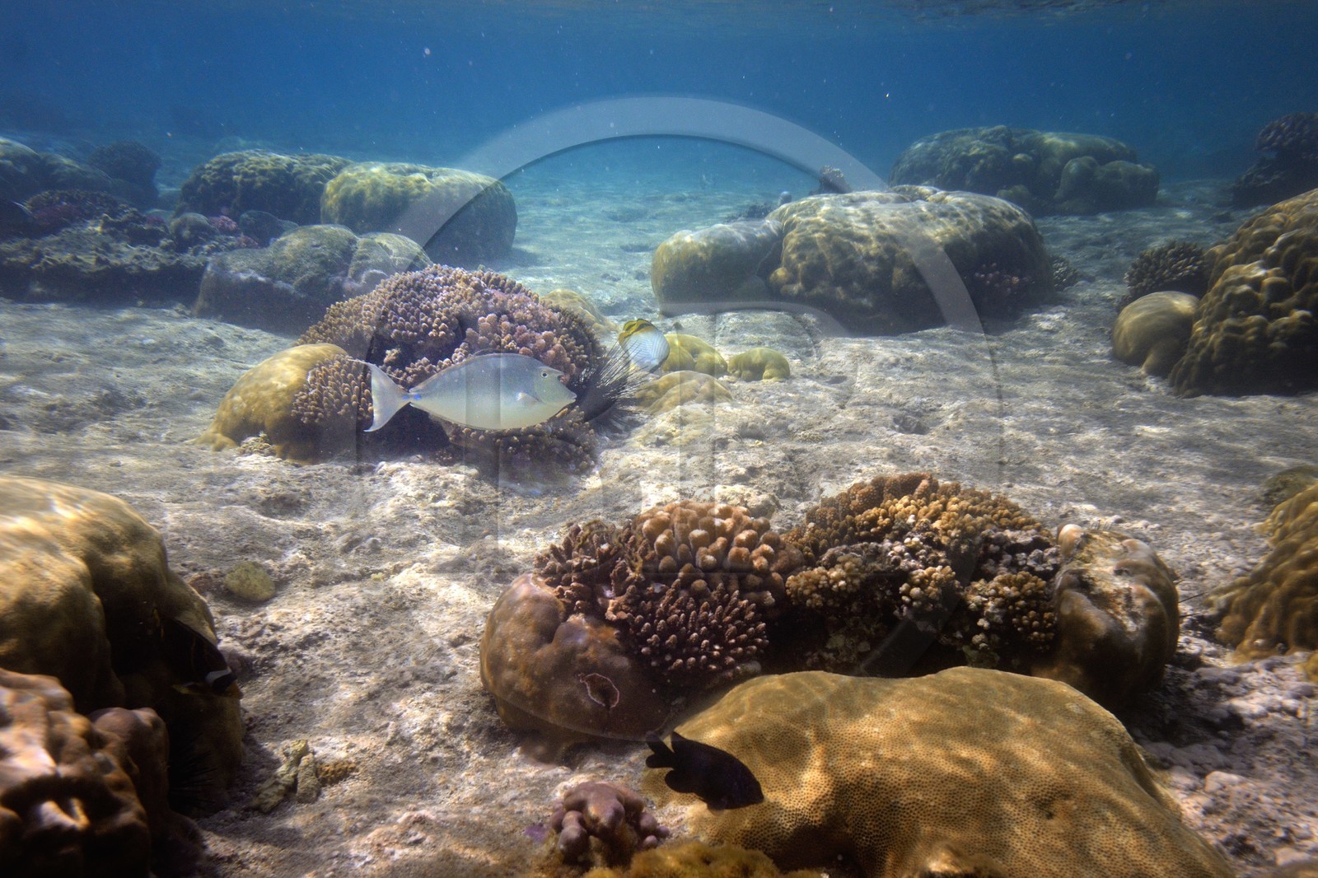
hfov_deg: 65.5
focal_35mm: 28
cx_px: 659
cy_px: 439
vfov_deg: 46.4
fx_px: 1025
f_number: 7.1
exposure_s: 1/1000
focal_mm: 18.5
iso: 400
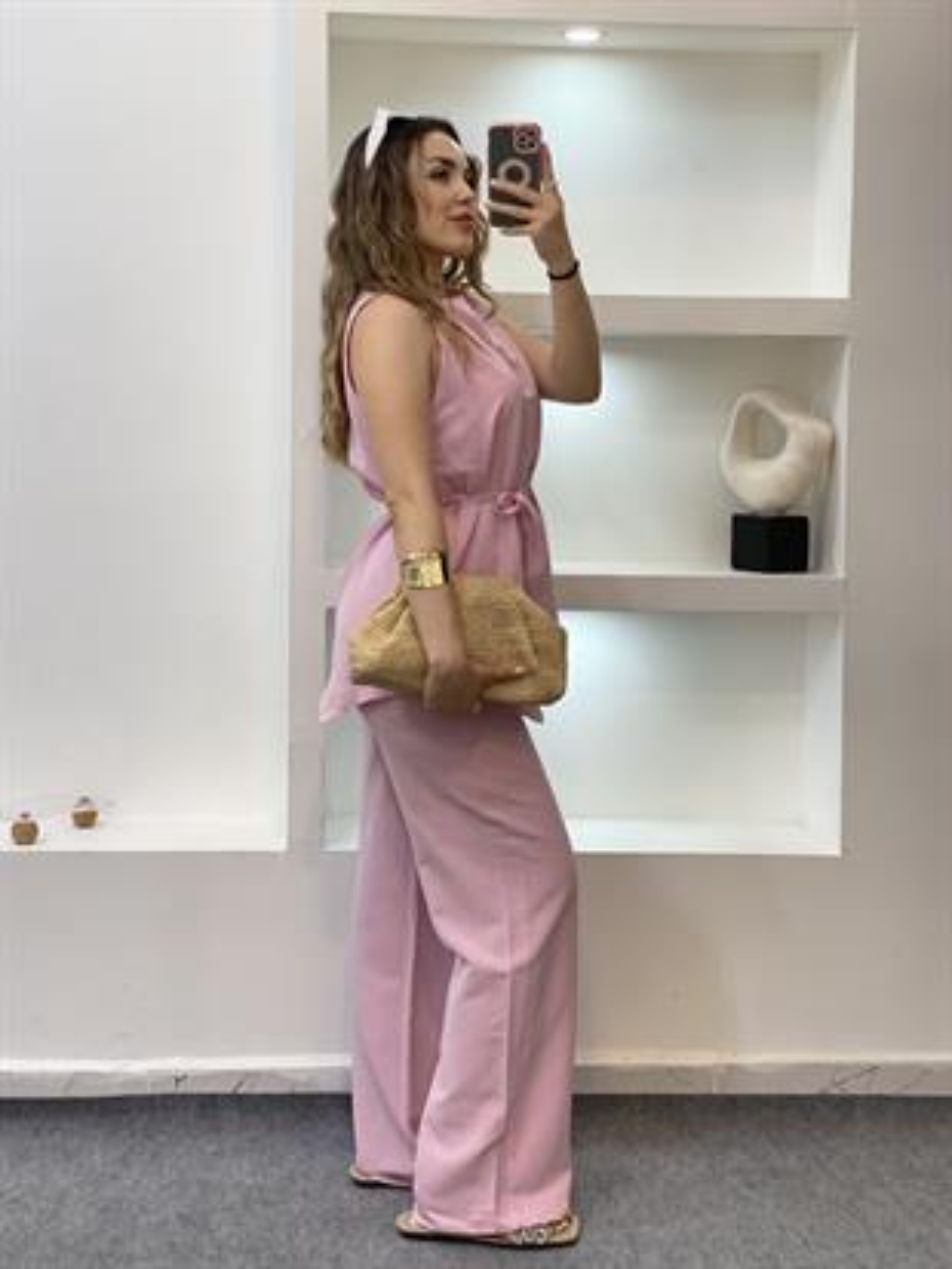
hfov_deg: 28.0
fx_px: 1906
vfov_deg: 36.8
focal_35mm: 52
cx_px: 476
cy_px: 634
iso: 80
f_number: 2
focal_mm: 6
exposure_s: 1/100
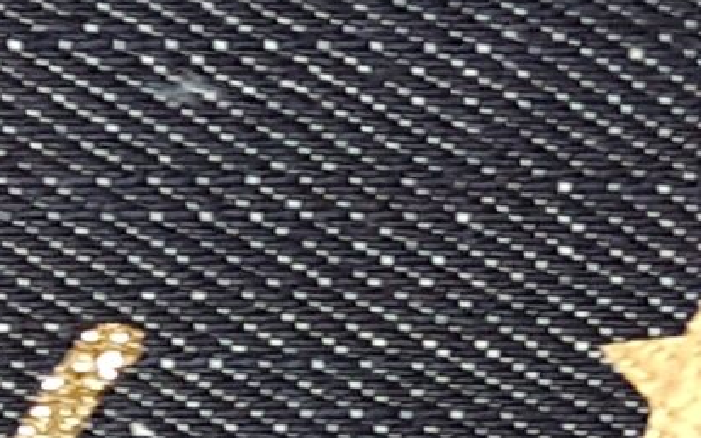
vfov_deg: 7.5
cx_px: -141
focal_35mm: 171
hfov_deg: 12.0
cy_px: 727
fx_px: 3266
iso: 200
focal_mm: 4.2
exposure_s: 1/17
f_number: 1.7
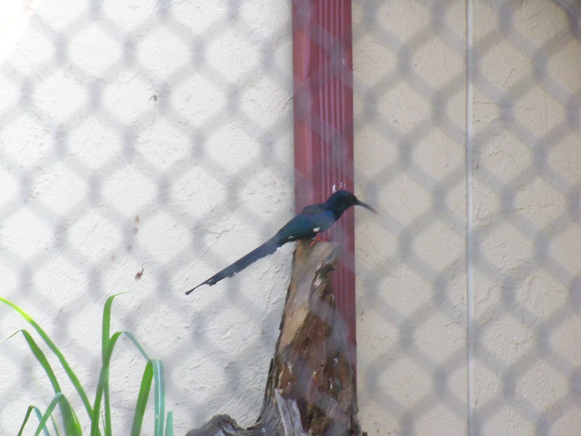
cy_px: 218
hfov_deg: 6.9
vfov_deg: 5.2
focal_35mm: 286
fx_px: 4800
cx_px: 290
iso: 400
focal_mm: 50.6
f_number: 10.5
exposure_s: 1/60
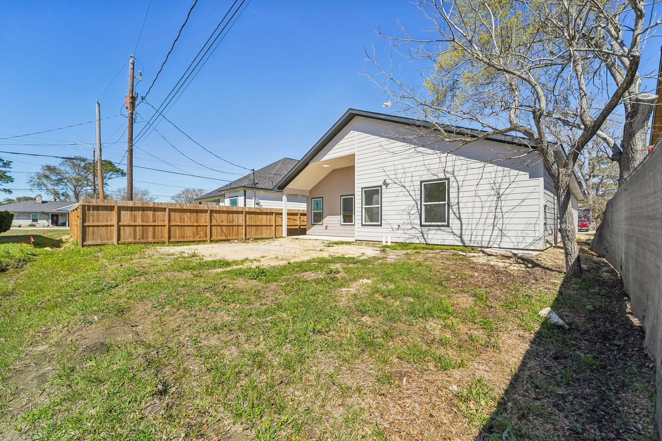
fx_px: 257
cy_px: 220
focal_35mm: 14
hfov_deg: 104.3
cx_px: 331
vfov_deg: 81.2
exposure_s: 1/2500
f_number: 8
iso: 500
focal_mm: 14
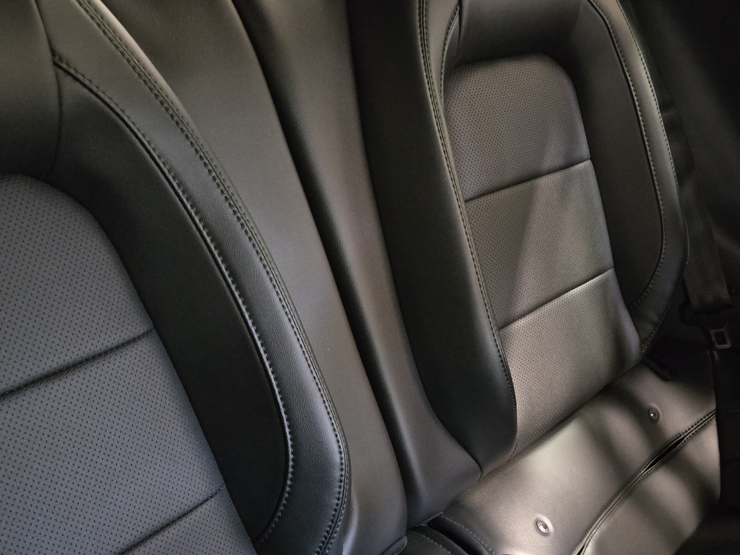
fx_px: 941
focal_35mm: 44
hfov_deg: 42.8
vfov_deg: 32.0
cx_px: 435
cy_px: 447
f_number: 1.8
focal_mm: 5.4
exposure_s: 1/15
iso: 2500
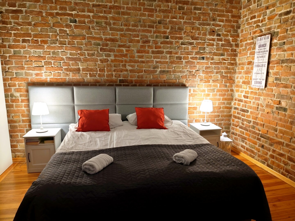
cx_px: 148
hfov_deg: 73.9
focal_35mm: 23
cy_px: 110
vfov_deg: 58.9
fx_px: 196
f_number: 1.65
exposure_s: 1/25
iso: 2500
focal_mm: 6.19
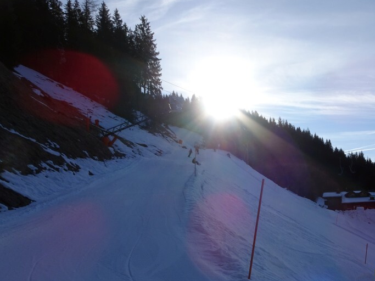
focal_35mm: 36
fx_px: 390
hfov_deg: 50.0
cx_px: 264
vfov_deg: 38.7
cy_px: 209
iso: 80
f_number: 3.5
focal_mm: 4.1
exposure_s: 1/1600
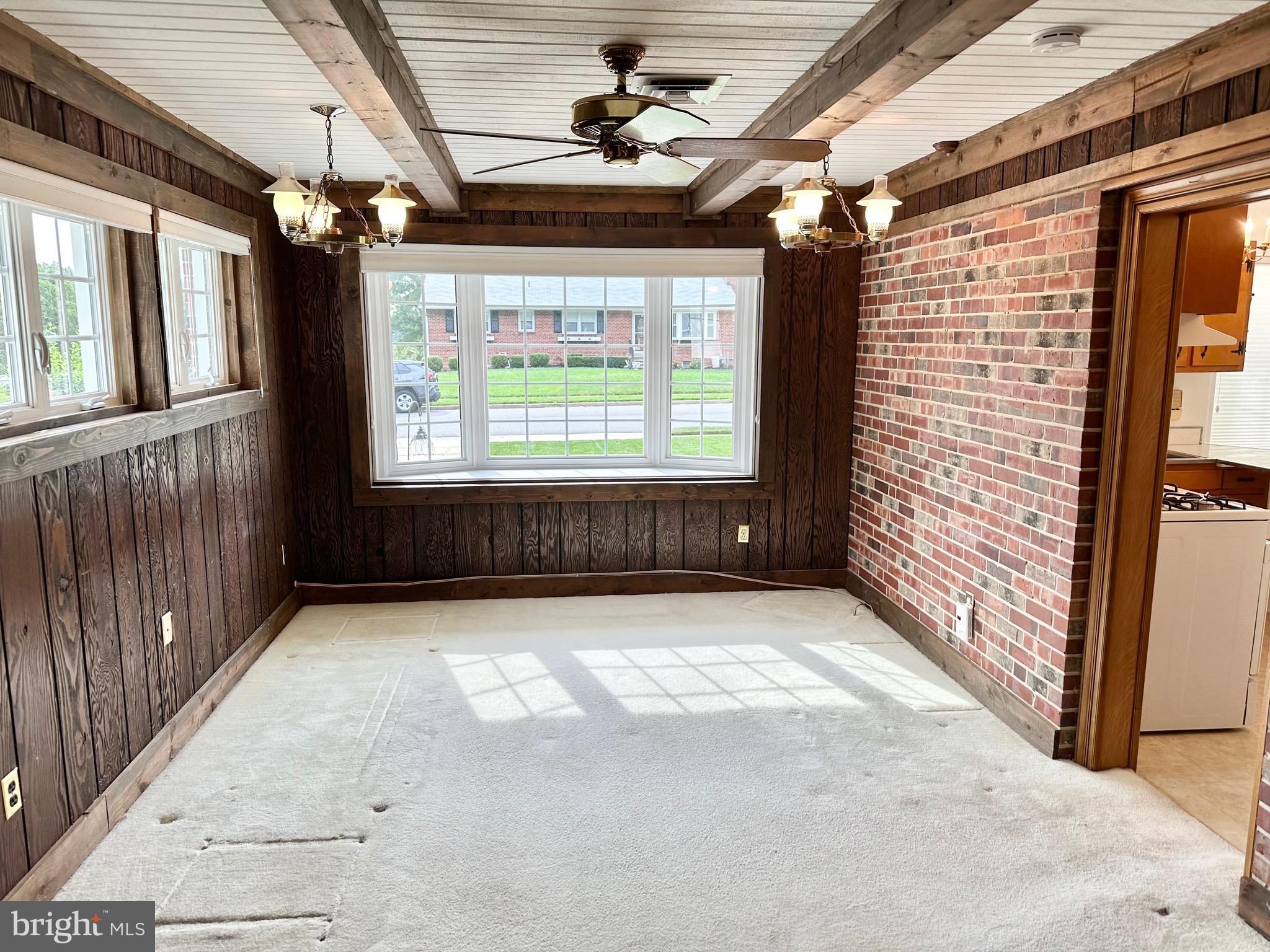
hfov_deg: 71.6
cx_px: 635
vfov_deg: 56.8
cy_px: 476
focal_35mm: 24
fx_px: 881
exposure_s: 1/223
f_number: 1.78
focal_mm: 6.86
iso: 64
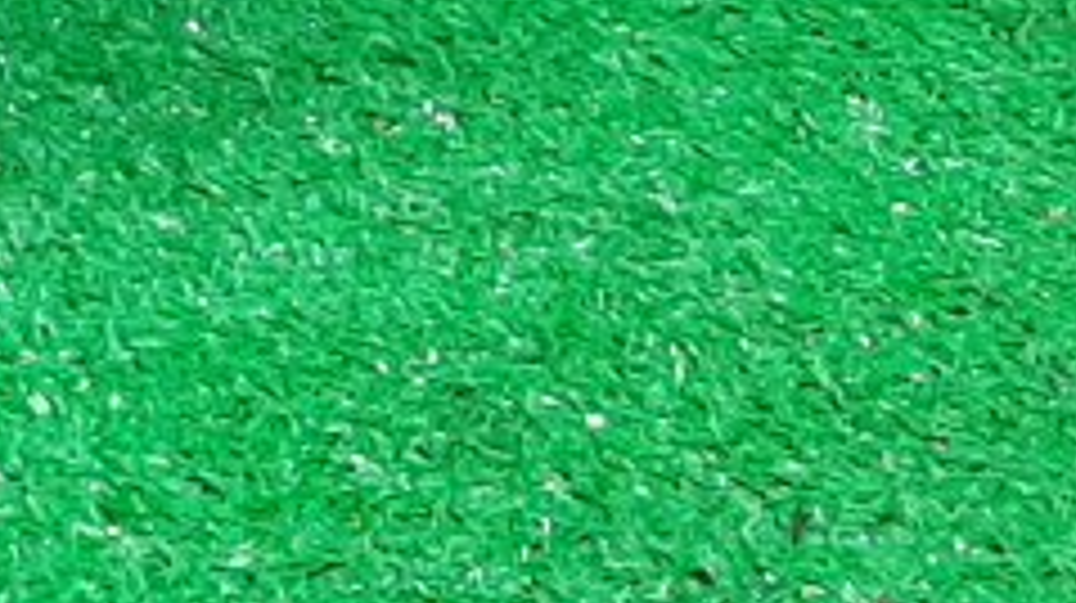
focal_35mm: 171
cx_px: -635
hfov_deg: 11.9
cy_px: -1066
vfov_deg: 6.6
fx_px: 4875
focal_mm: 3.93
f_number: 1.7
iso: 149
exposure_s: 1/50
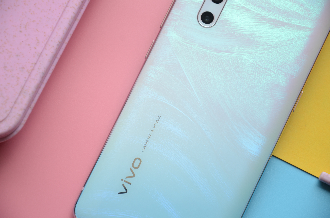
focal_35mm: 158
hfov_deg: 13.1
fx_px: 1441
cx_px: 165
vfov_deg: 8.7
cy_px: 109
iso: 250
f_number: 5.6
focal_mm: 105
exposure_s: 1/125
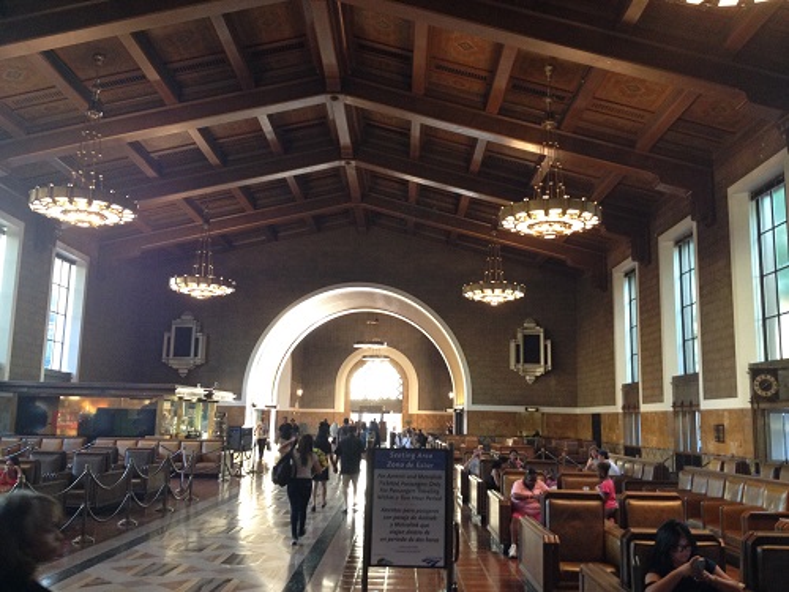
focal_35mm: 35
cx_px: 394
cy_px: 296
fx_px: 798
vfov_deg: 40.7
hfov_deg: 52.6
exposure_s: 1/20
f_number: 2.4
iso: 200
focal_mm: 4.28
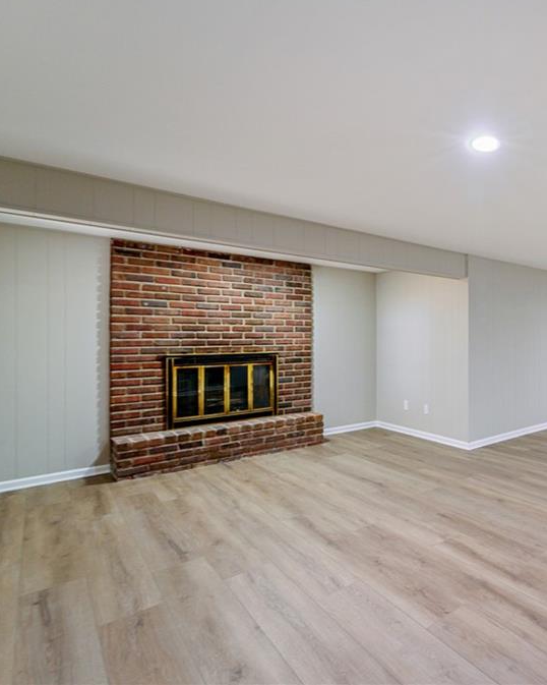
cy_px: 339
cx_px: 484
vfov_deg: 80.4
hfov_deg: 58.9
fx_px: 405
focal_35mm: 20
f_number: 13
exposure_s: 1/1.67
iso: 400
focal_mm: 14
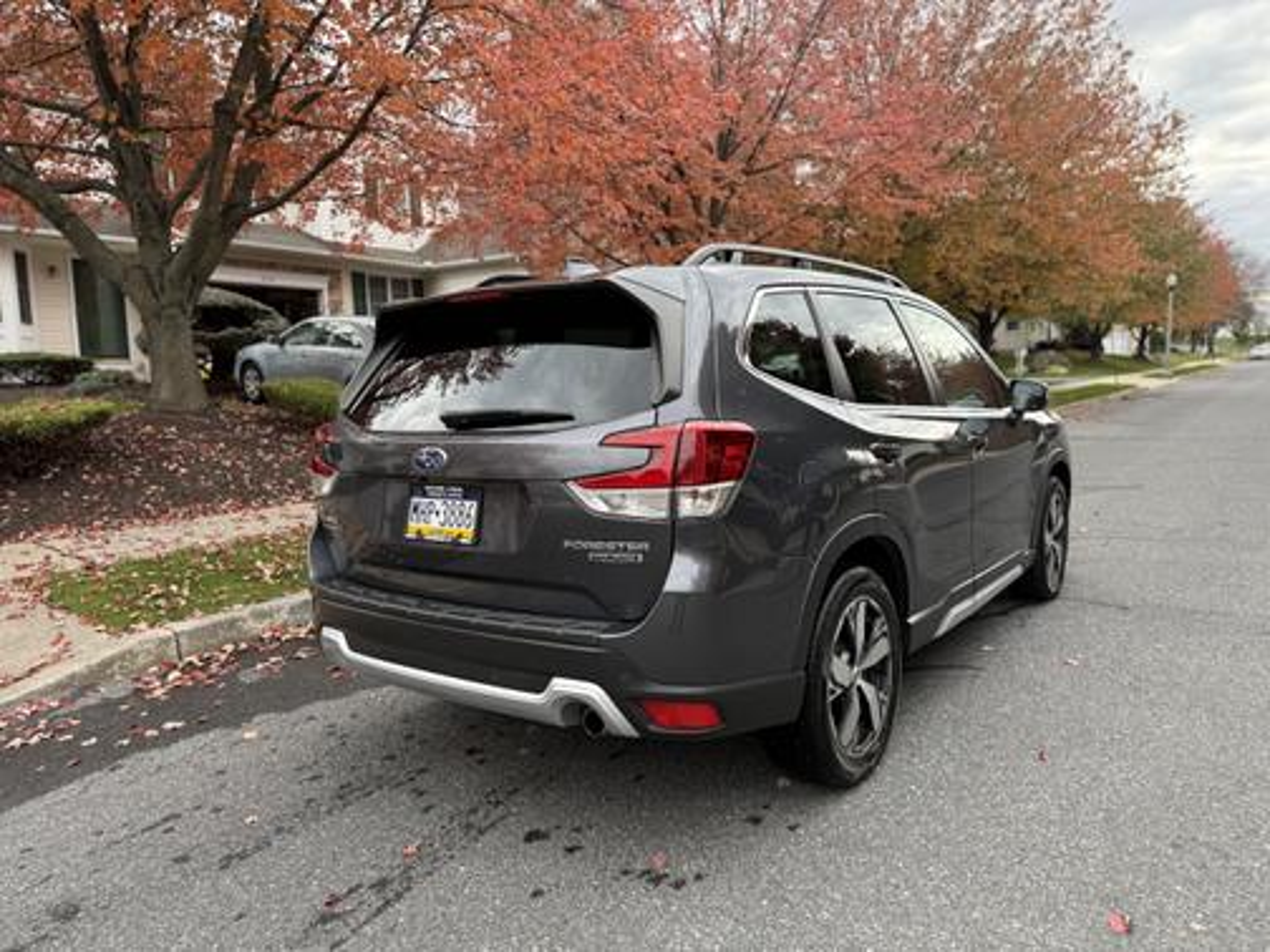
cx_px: 635
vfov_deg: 56.8
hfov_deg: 71.6
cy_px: 476
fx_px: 881
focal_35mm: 24
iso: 100
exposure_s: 1/488
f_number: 1.78
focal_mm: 6.76
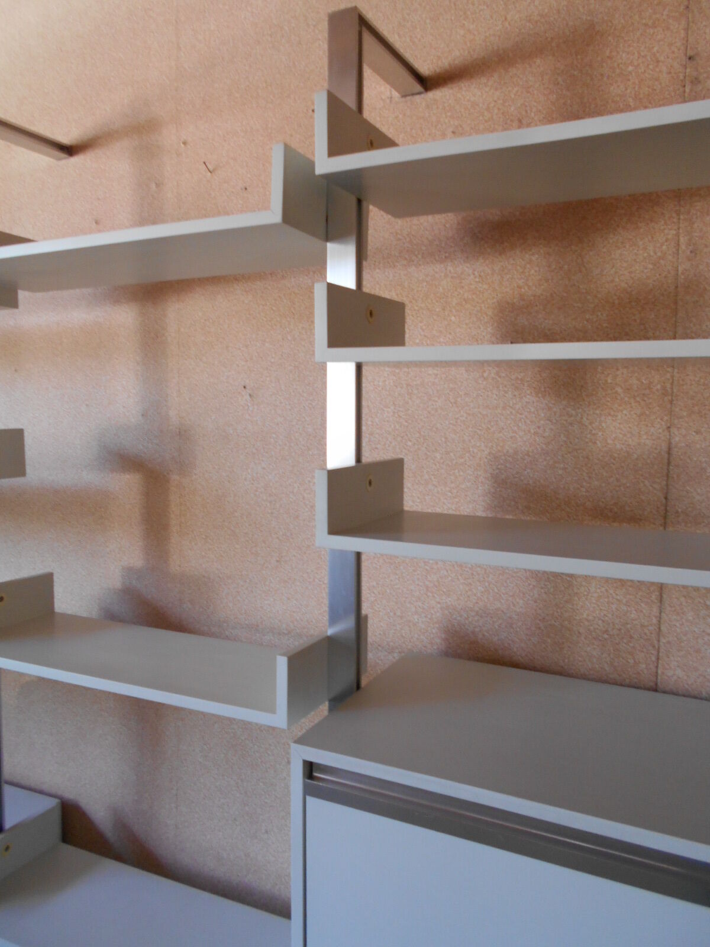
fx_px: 711
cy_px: 474
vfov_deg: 67.3
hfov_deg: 53.1
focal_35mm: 26
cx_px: 355
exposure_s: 1/30
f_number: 3.2
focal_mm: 4.6
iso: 220
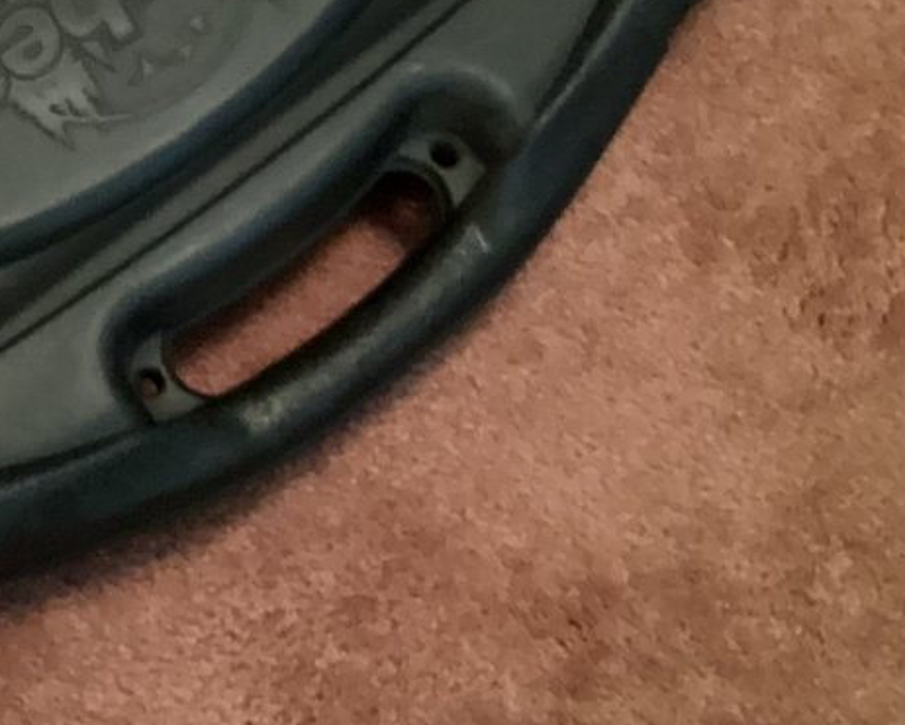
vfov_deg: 15.4
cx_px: -36
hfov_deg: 18.8
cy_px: 50
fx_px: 2653
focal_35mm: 99
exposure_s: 1/15
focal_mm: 3.3
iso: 800
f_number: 2.4
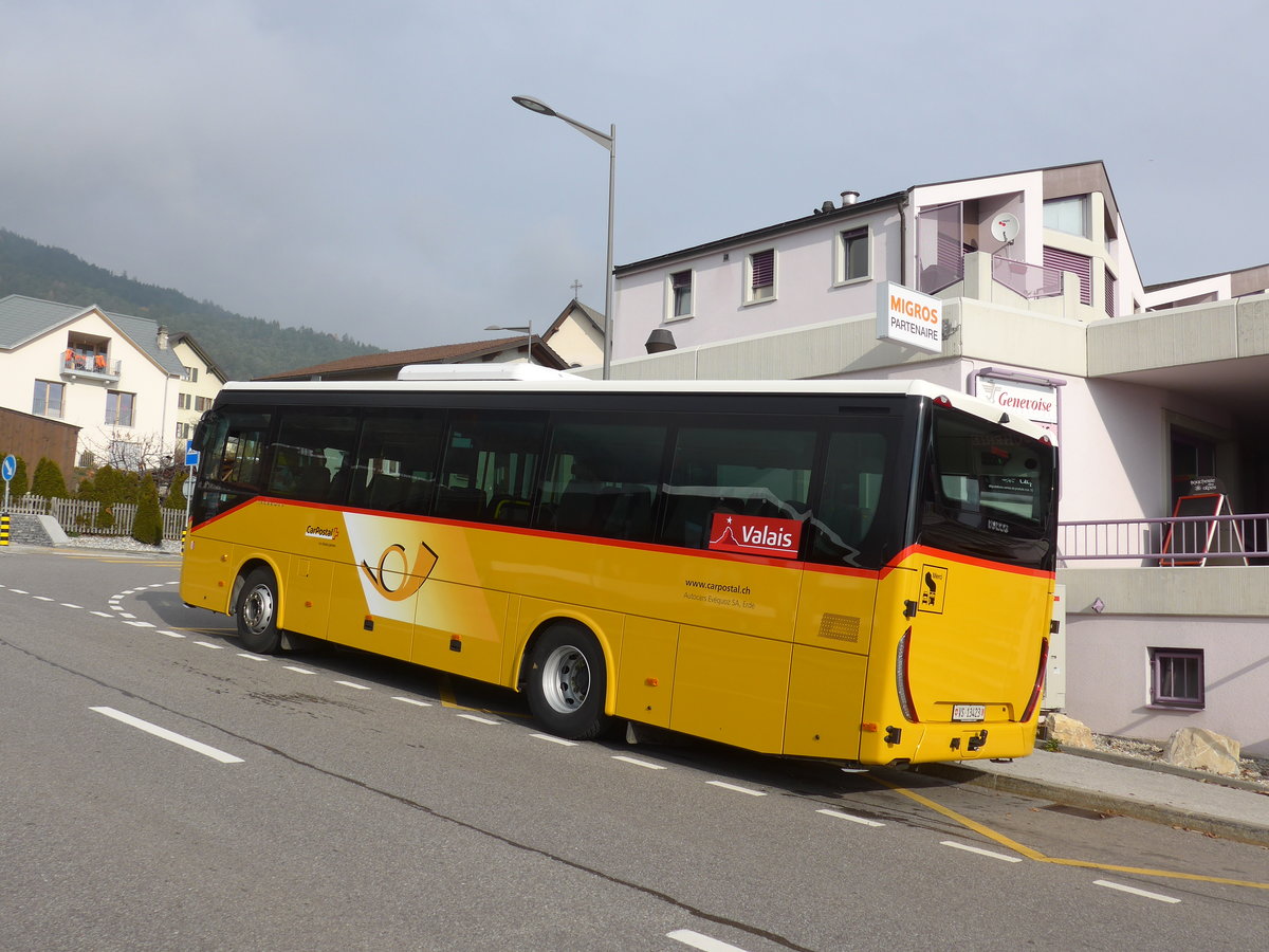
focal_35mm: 34
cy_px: 476
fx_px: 1246
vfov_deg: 41.8
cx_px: 634
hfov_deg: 54.0
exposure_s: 1/1600
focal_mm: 7
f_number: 2.8
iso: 80
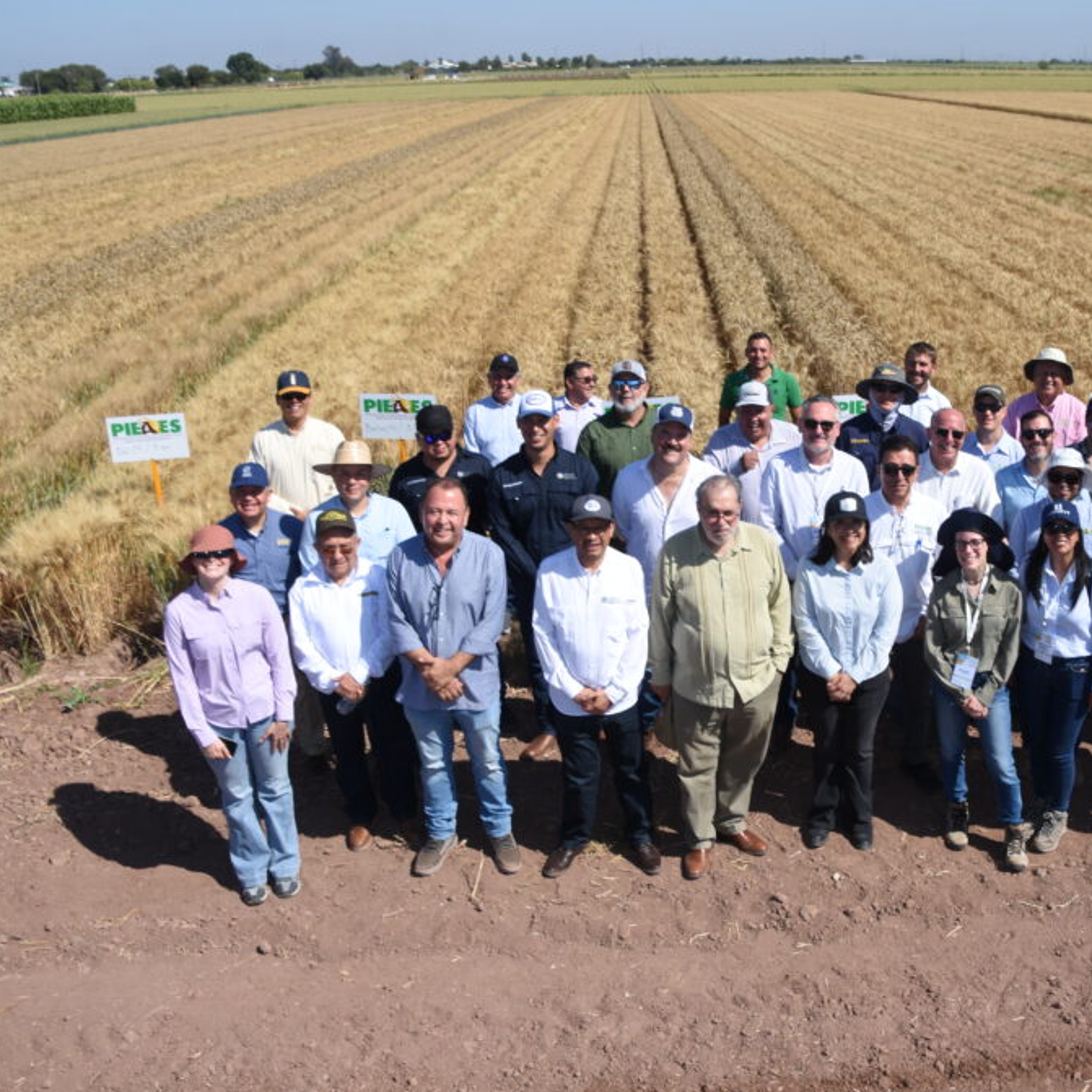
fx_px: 1249
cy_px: 549
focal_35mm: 35
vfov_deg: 47.2
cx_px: 747
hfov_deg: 46.3
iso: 100
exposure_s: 1/250
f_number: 9
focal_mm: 18
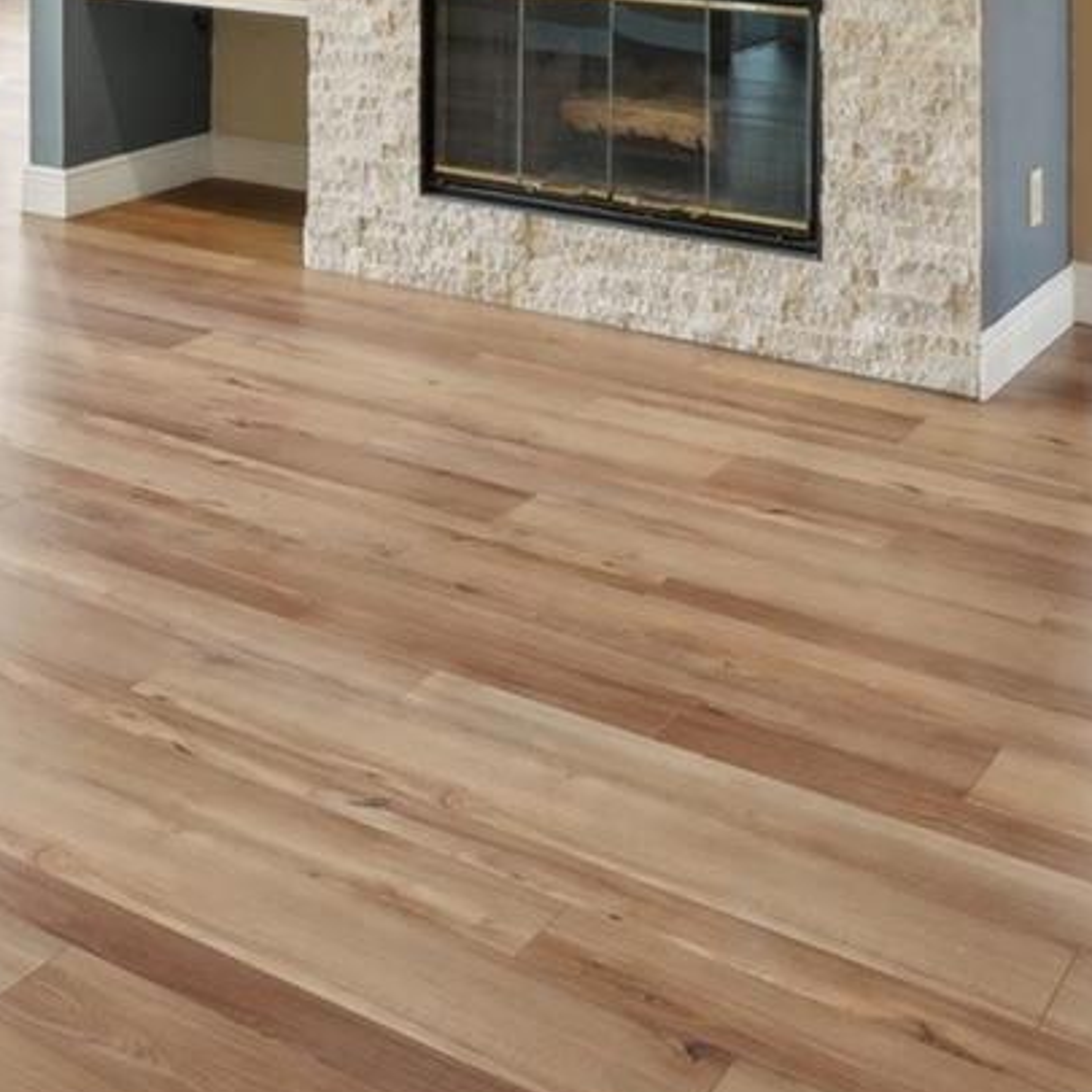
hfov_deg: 28.6
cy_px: -278
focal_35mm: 57
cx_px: 62
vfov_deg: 26.2
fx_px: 2034
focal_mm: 17
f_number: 8
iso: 800
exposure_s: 1/13
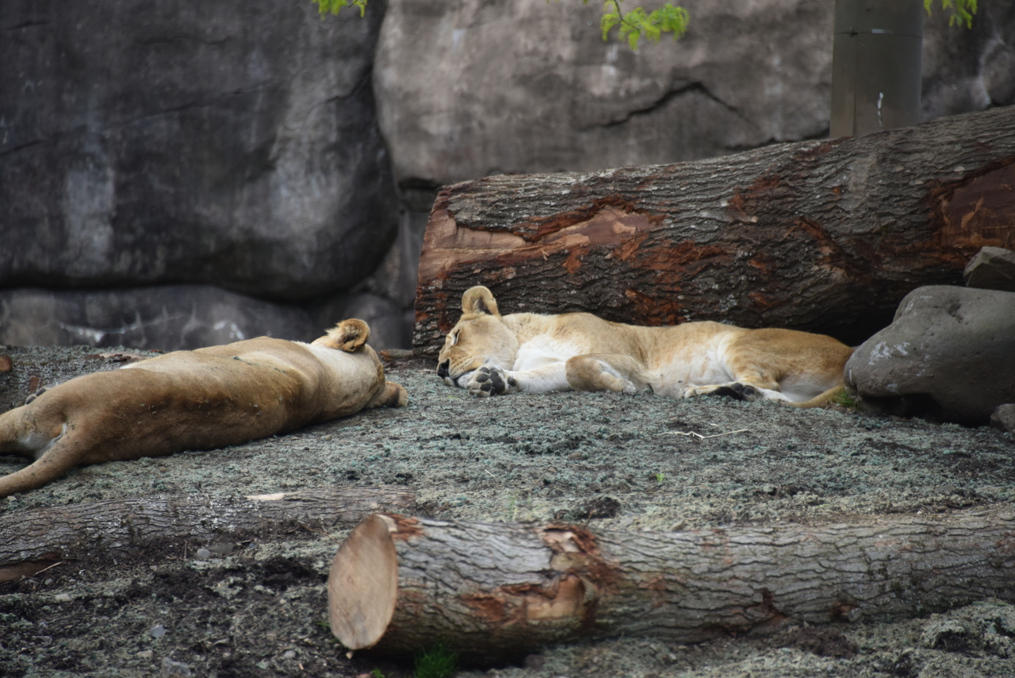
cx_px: 508
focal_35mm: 300
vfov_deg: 4.6
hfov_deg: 6.9
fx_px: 8460
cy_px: 339
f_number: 5.6
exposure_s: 1/640
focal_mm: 300
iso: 450
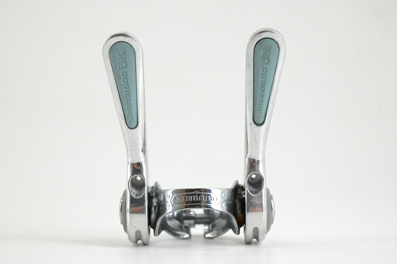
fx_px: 761
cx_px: 198
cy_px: 132
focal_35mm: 69
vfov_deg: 19.7
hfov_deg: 29.3
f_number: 13
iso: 8000
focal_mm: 69
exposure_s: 1/640
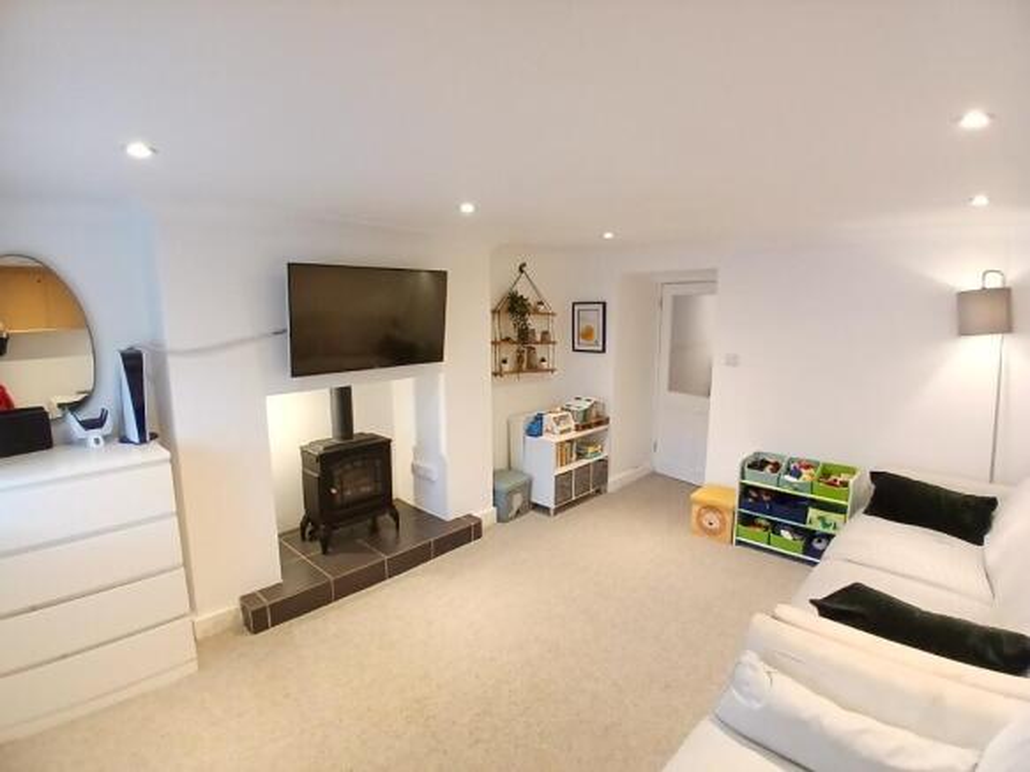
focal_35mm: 17
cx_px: 515
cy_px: 386
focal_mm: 1.4
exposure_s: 1/33.3
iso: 400
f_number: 2.2
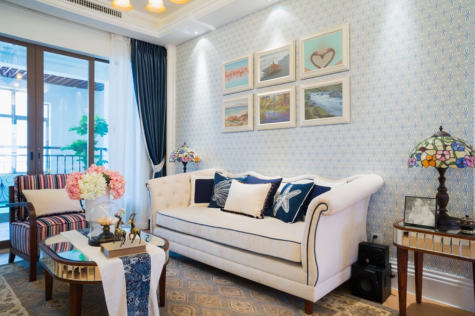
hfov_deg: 73.8
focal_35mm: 24
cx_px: 238
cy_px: 158
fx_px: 316
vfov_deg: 53.1
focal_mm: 16
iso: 100
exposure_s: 1/1.67
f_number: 13
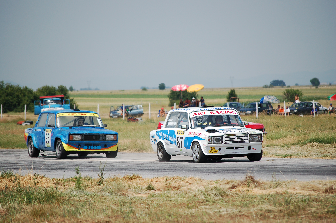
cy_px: 112
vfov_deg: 6.1
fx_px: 2098
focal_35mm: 225
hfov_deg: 9.2
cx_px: 168
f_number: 5.3
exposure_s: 1/1250
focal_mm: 150
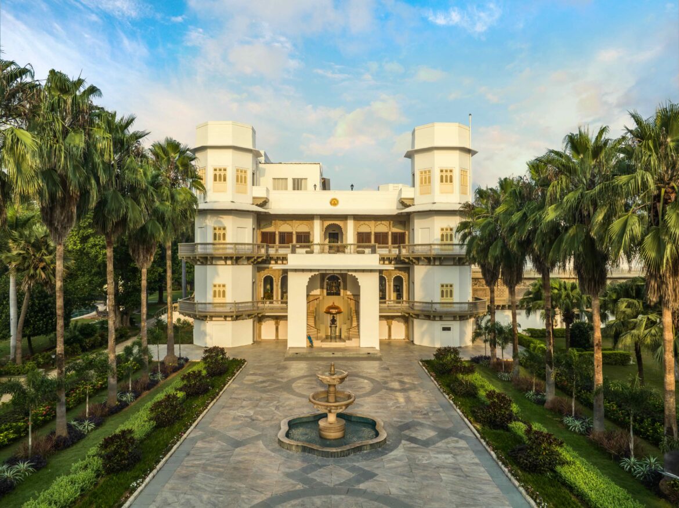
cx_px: 340
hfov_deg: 71.6
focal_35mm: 24
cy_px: 254
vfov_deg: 56.8
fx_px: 470
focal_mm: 12.29
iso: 100
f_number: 11
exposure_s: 1/100
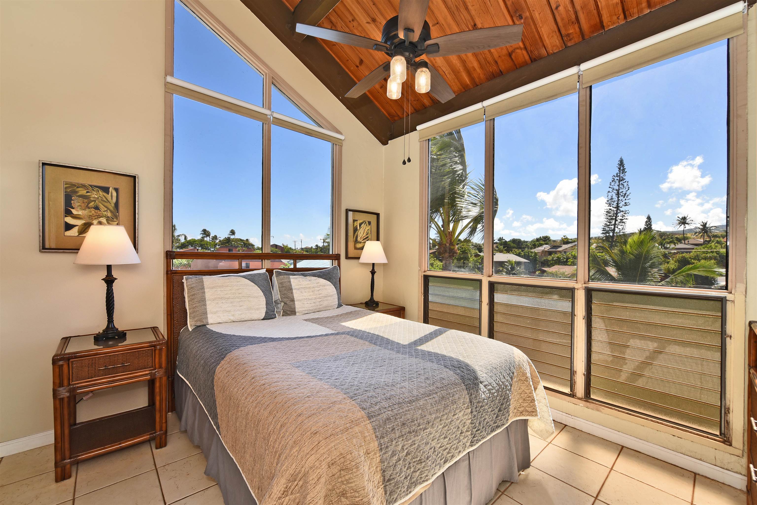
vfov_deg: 81.2
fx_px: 294
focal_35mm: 14
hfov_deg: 104.2
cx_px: 378
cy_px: 252
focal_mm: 14
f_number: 6.3
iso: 100
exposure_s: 1/160
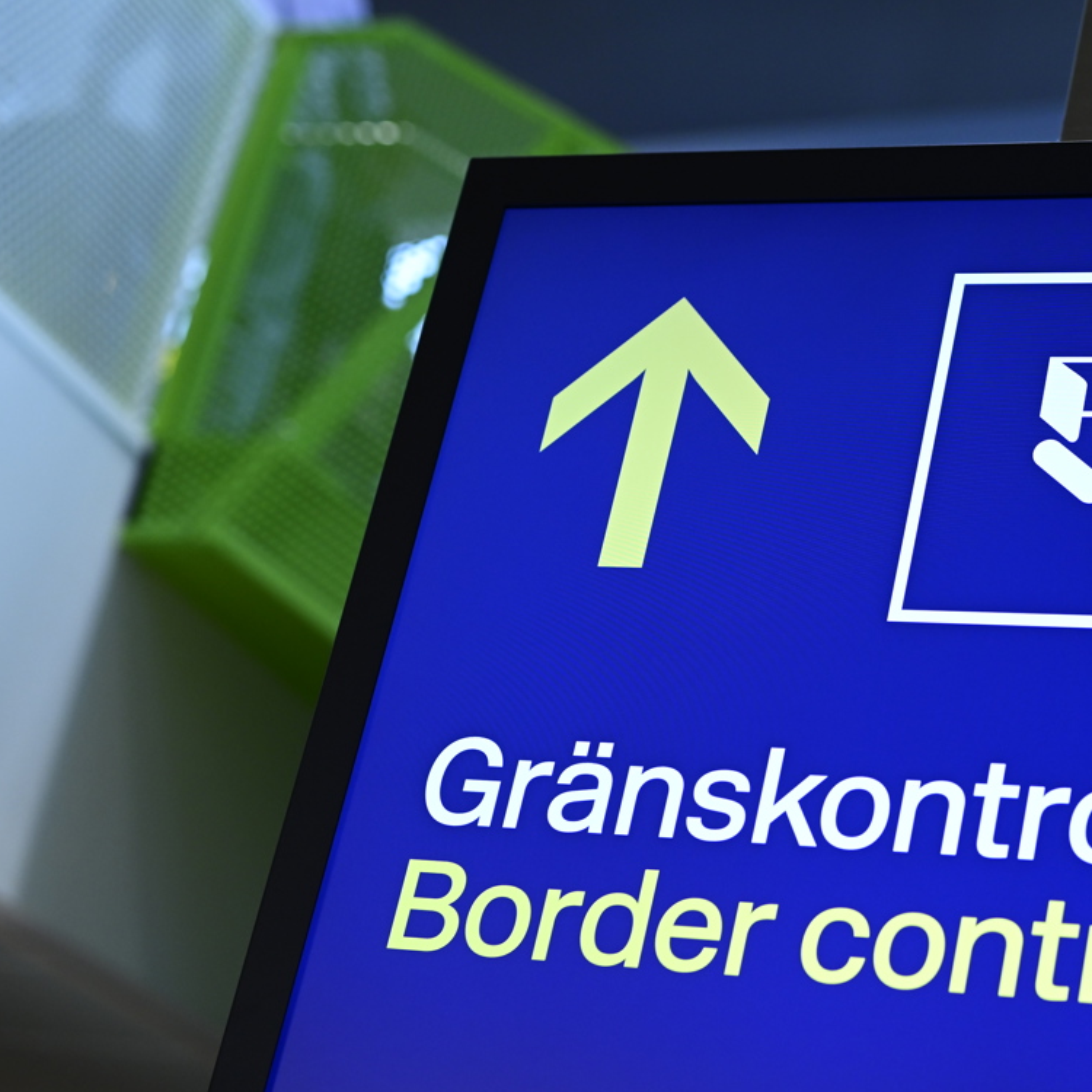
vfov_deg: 22.4
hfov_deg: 22.0
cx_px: 962
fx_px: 2748
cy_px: 658
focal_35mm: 77
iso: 1000
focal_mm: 50
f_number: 2.2
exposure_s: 1/160
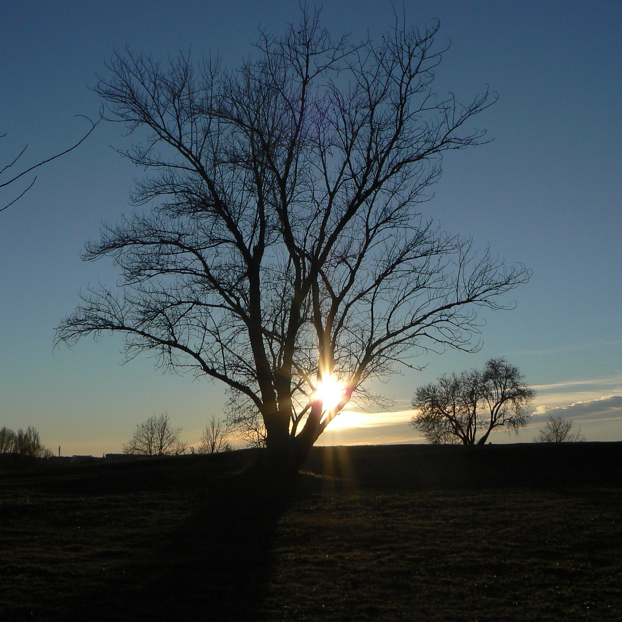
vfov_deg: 39.2
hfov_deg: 39.2
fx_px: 874
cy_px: 307
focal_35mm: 43
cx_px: 313
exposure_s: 1/1600
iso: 100
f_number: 6.3
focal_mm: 6
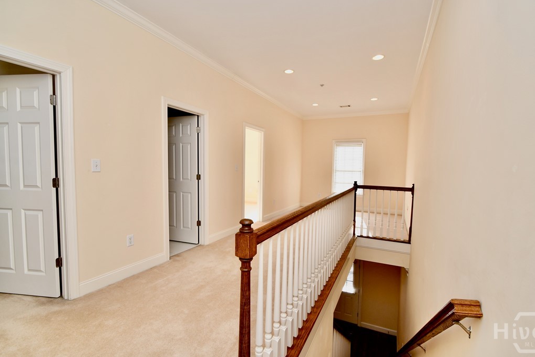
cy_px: 180
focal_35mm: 16
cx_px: 276
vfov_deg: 73.8
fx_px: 238
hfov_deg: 96.7
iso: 200
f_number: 4.5
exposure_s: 1/80
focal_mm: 10
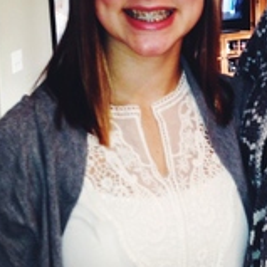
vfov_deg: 19.7
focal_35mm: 88
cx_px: 243
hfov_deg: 19.3
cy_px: 87
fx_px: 768
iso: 80
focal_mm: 4.12
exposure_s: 1/20
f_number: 2.4
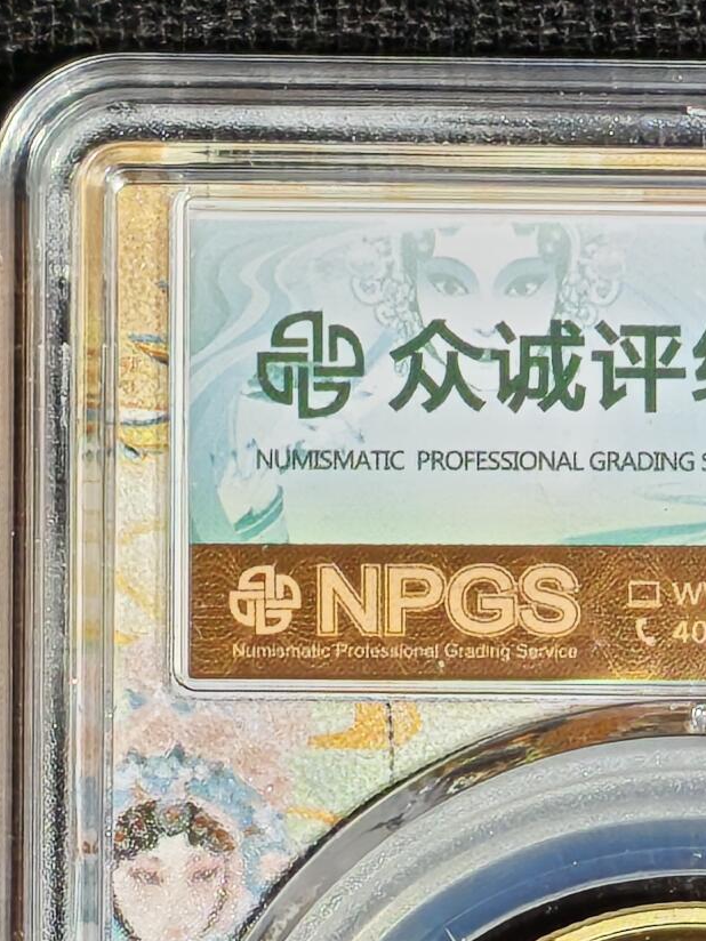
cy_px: 1019
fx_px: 7070
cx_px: 639
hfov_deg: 5.7
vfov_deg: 7.6
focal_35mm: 260
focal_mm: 4.94
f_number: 1.5
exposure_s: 1/354
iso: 50
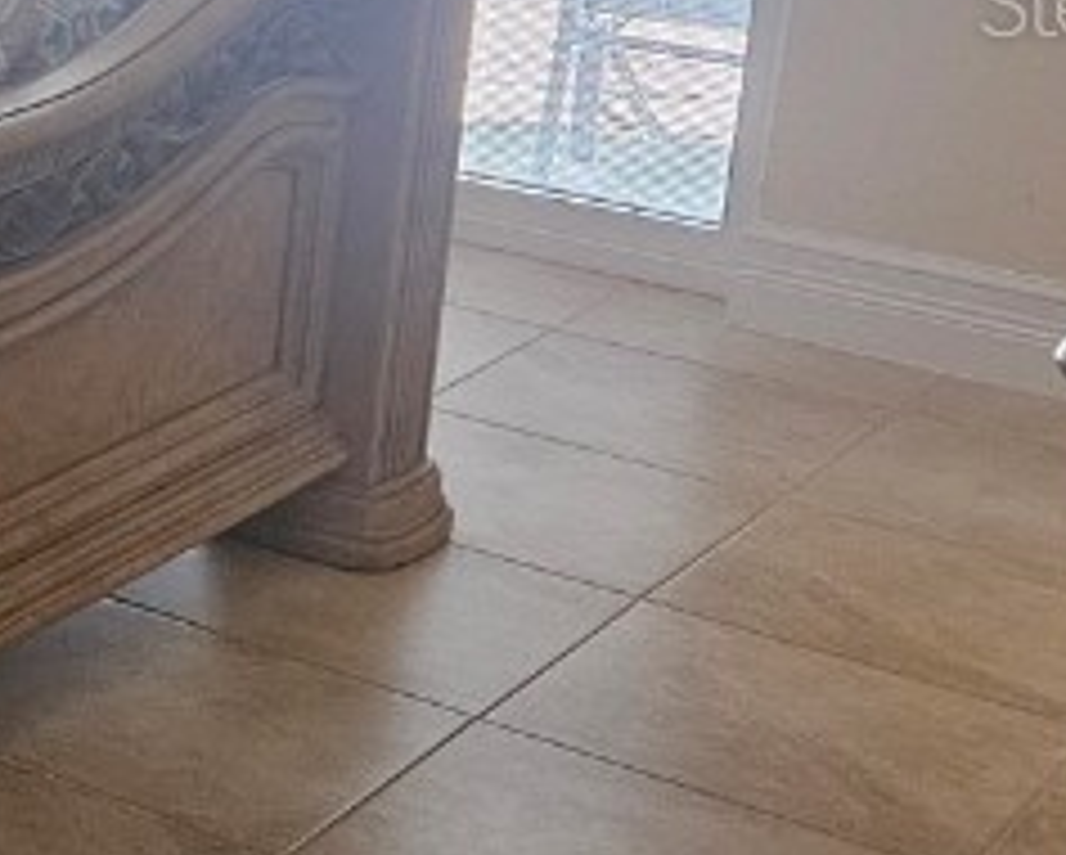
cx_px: -900
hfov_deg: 16.3
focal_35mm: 97
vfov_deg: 15.6
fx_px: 3063
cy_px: 0
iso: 640
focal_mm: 5.4
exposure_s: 1/120
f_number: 1.8
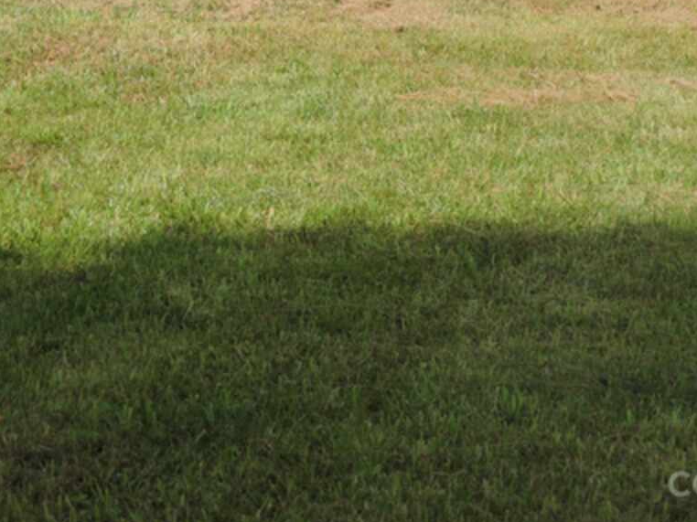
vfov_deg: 11.7
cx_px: 406
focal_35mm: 126
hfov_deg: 15.6
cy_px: 95
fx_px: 2536
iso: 100
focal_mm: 13.4
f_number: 3.9
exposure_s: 1/800
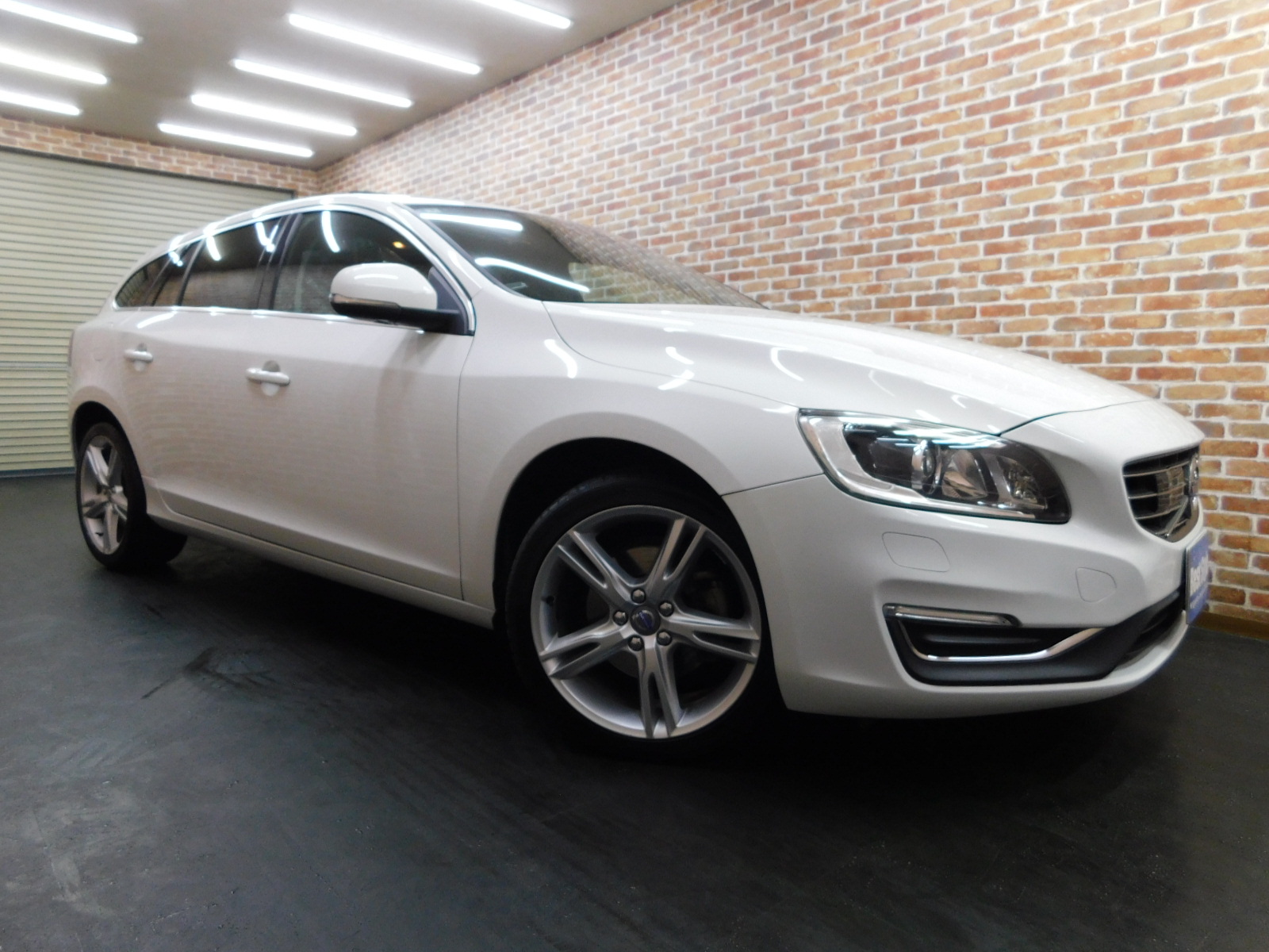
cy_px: 476
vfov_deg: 58.9
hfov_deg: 73.9
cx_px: 634
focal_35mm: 23
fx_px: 843
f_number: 3
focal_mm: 4
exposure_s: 1/30
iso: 250
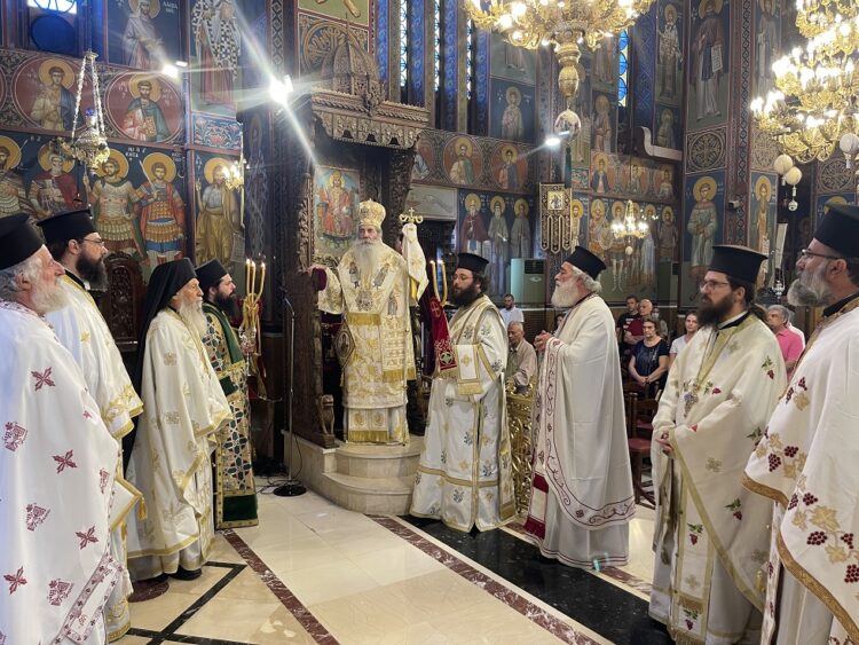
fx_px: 621
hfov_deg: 69.4
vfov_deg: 54.9
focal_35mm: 25
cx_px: 430
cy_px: 322
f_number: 1.6
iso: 125
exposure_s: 1/50
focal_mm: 5.1
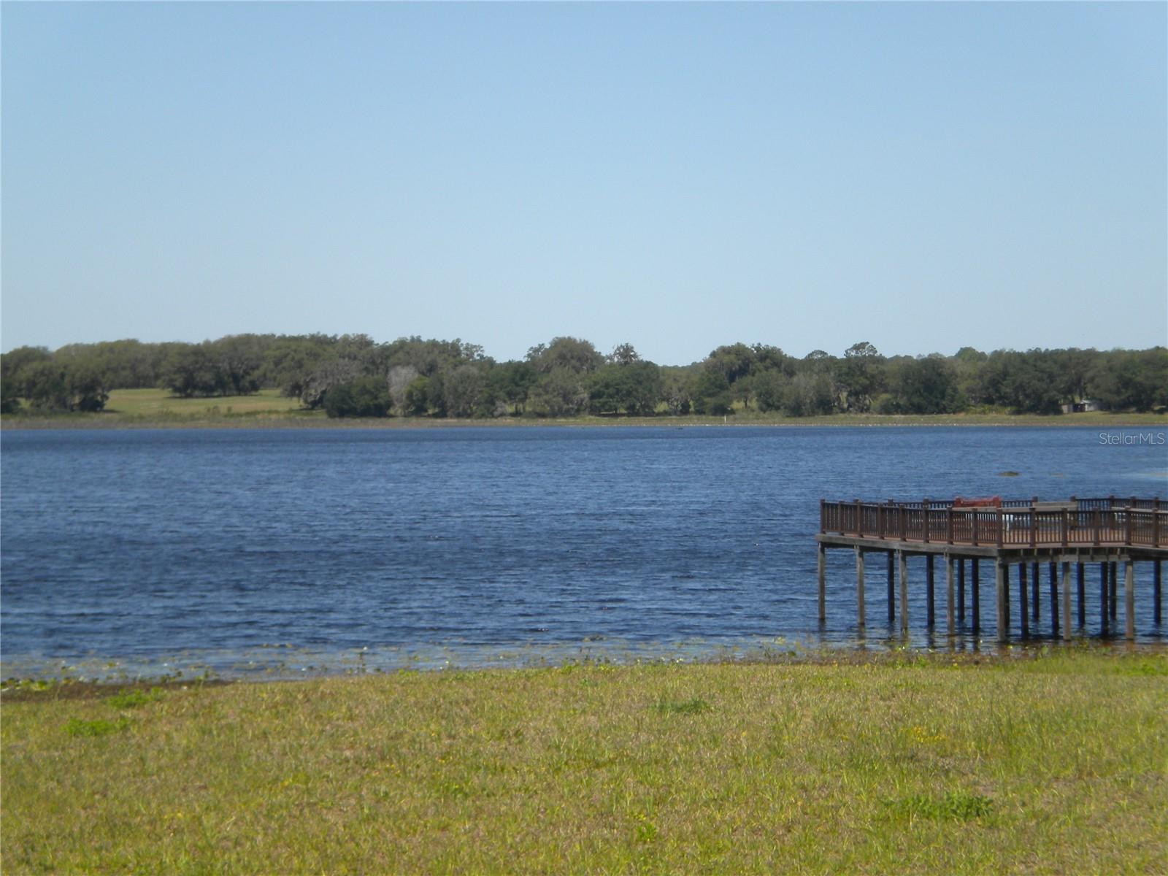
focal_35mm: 105
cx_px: 584
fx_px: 3543
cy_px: 438
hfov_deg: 18.7
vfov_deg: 14.1
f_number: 5.9
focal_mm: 18.9
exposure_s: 1/388
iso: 82
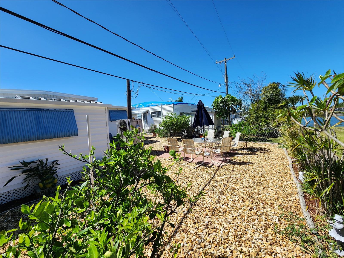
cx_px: 172
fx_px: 129
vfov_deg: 89.9
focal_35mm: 13
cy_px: 129
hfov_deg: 106.2
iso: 50
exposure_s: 1/2163
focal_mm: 2.2
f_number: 2.2
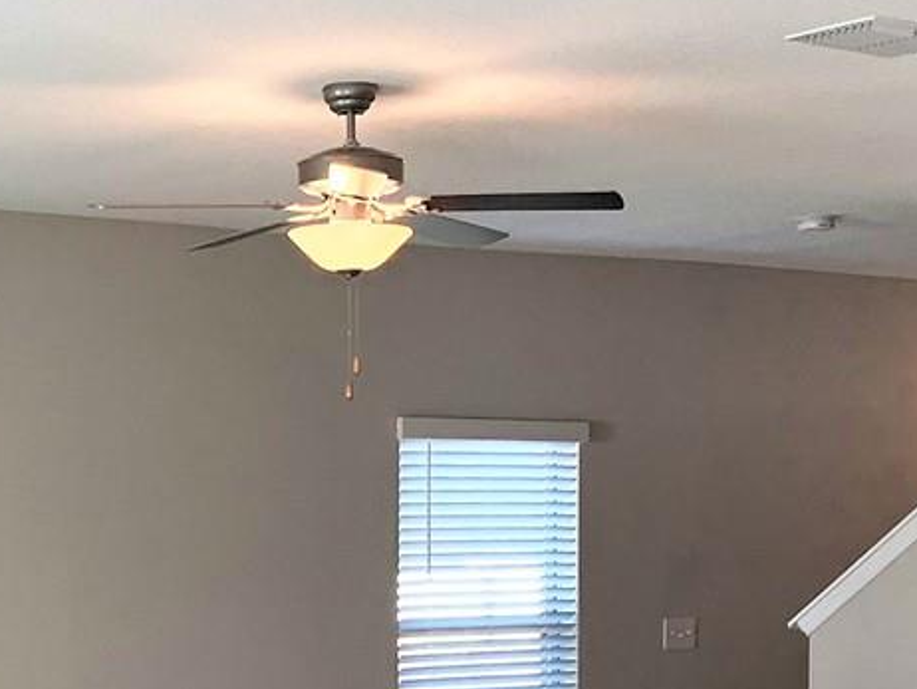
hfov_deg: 21.4
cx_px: 131
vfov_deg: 15.9
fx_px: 2385
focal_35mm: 90
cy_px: 782
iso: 32
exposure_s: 1/122
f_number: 1.8
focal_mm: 4.25
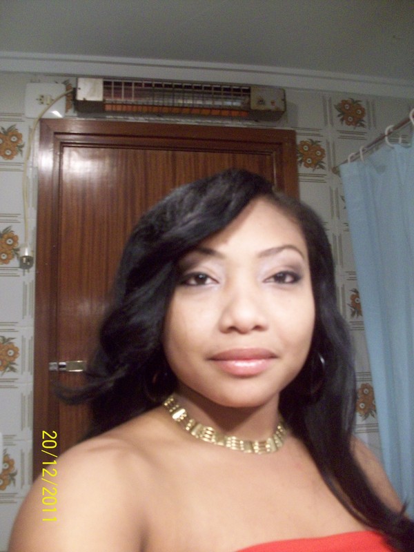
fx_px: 542
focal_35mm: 34
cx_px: 207
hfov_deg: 41.8
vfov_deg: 54.0
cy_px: 276
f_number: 2.8
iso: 225
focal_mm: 5.7
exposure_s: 1/8
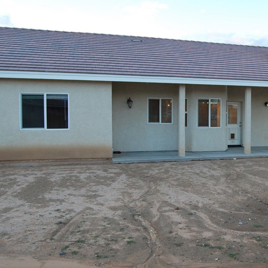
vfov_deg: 41.8
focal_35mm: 40
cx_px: 210
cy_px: 127
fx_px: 350
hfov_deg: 40.3
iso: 400
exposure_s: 1/100
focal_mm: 18
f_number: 5
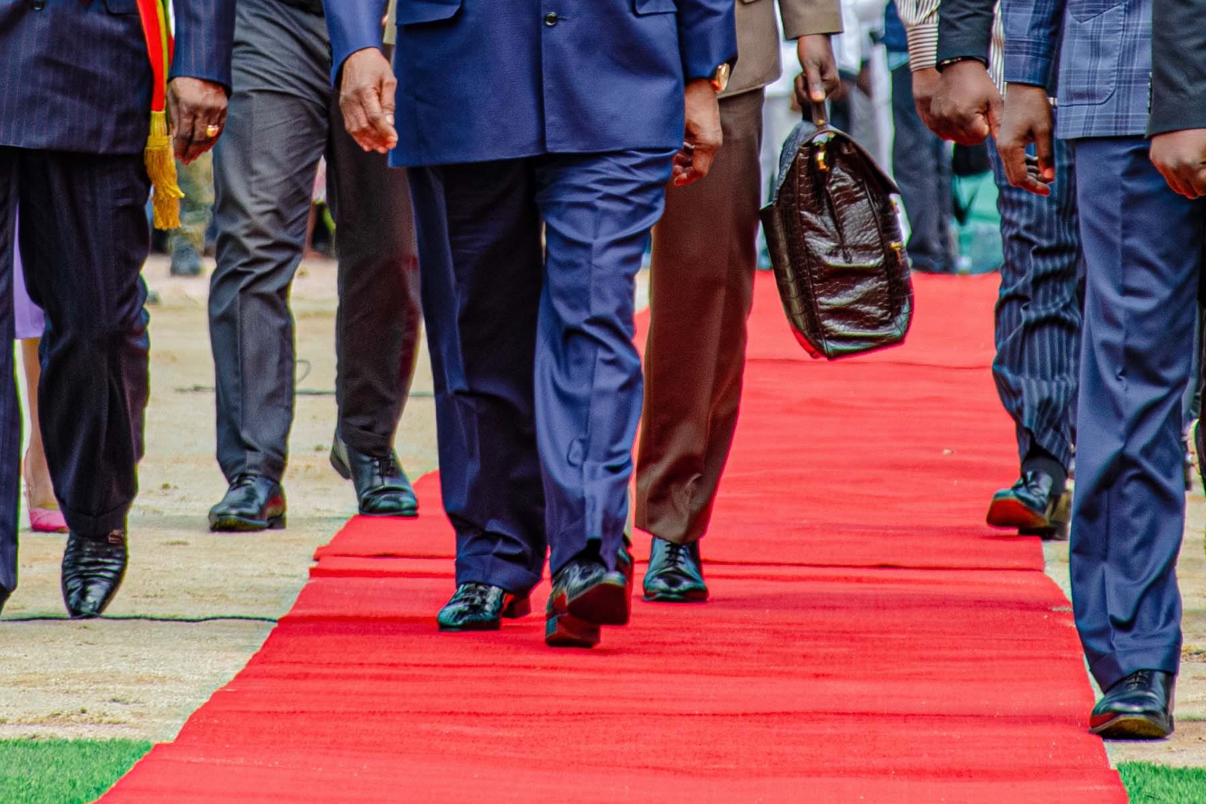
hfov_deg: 3.6
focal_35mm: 572
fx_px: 19161
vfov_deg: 2.4
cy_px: -162
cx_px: 504
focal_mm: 140
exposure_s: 1/250
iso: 200
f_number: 5.6
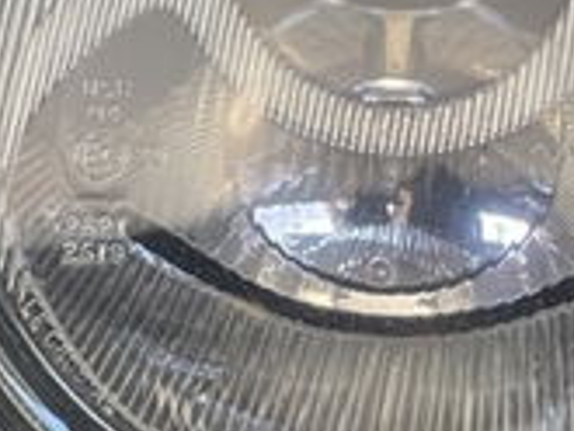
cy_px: 153
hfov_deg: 16.2
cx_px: 191
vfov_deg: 12.3
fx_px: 2008
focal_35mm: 121
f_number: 1.6
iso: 80
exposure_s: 1/100
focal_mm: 4.2
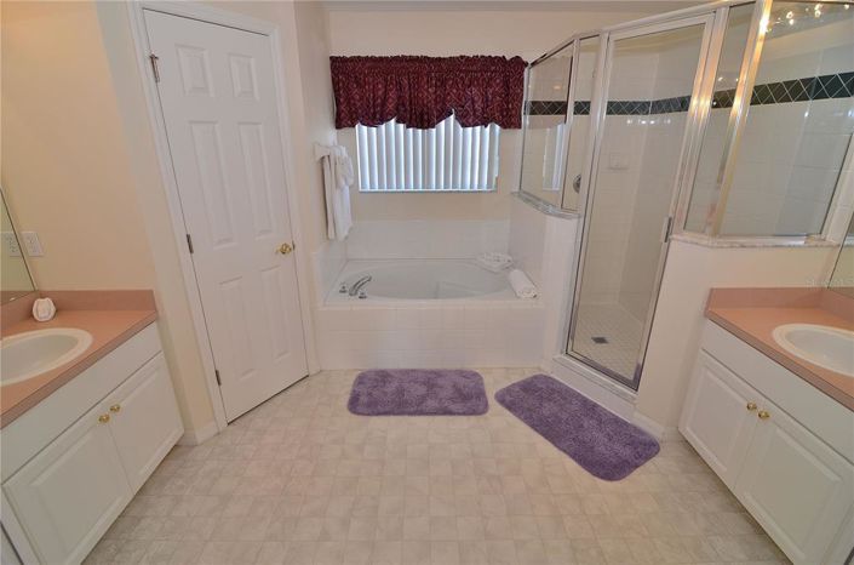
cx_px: 427
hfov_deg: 95.1
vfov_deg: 71.7
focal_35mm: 16
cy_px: 282
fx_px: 390
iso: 160
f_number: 4.5
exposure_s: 1/60
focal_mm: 11
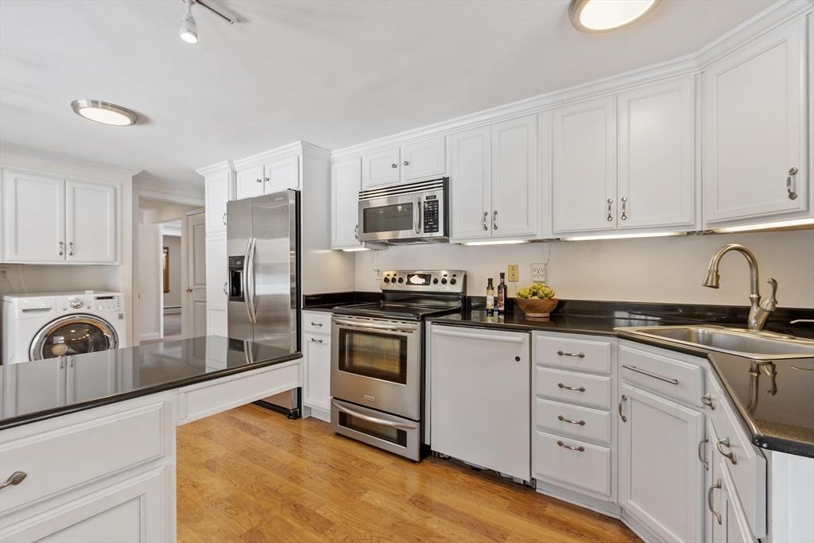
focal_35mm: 15
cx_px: 407
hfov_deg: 100.4
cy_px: 272
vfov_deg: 77.3
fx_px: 339
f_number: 6.3
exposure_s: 1/8
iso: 400
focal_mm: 10
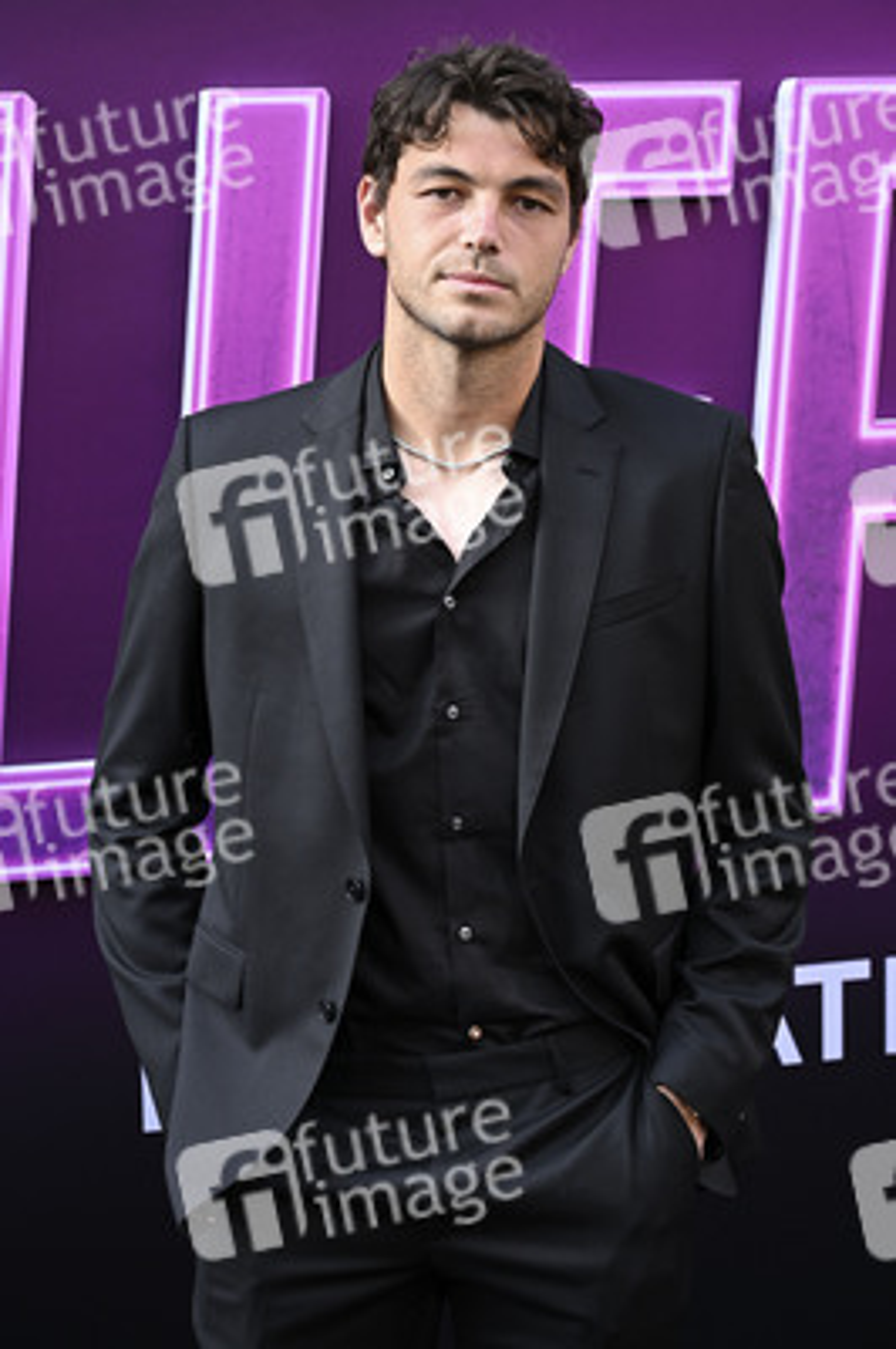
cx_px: 448
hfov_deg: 17.9
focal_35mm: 76
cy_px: 674
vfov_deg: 26.7
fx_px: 2842
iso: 800
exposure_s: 1/320
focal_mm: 76
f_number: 7.1
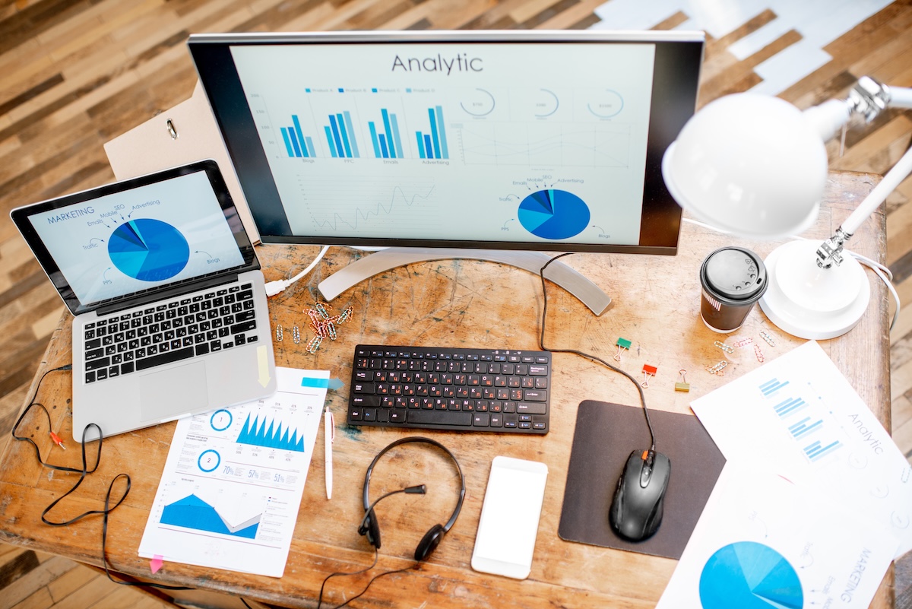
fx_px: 887
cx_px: 456
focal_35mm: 35
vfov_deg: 37.9
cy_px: 304
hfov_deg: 54.4
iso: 250
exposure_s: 1/160
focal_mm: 35
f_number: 2.2
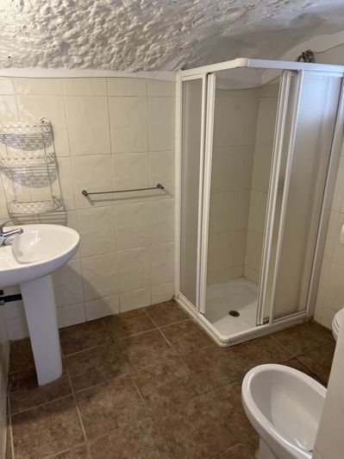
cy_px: 230
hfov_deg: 53.1
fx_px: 345
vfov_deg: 67.3
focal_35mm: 26
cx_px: 172
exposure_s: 1/108
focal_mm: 5.1
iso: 125
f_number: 1.6
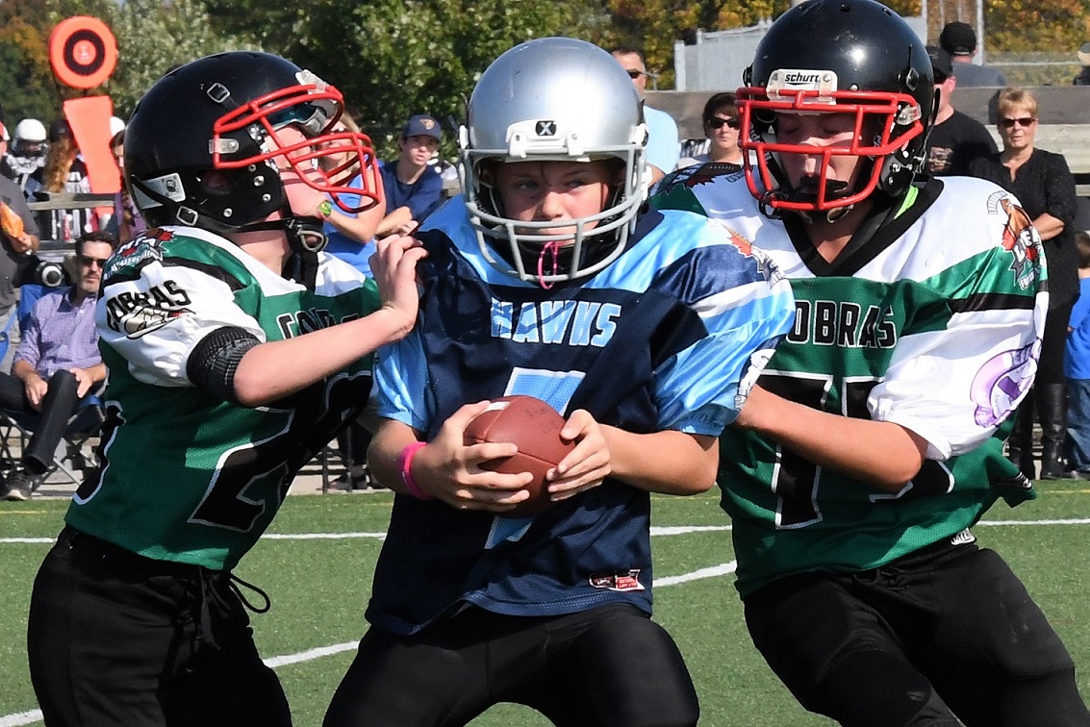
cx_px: 545
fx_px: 4633
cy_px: 364
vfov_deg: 9.0
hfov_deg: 13.4
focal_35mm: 153
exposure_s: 1/1000
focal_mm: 102
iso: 1100
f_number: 16
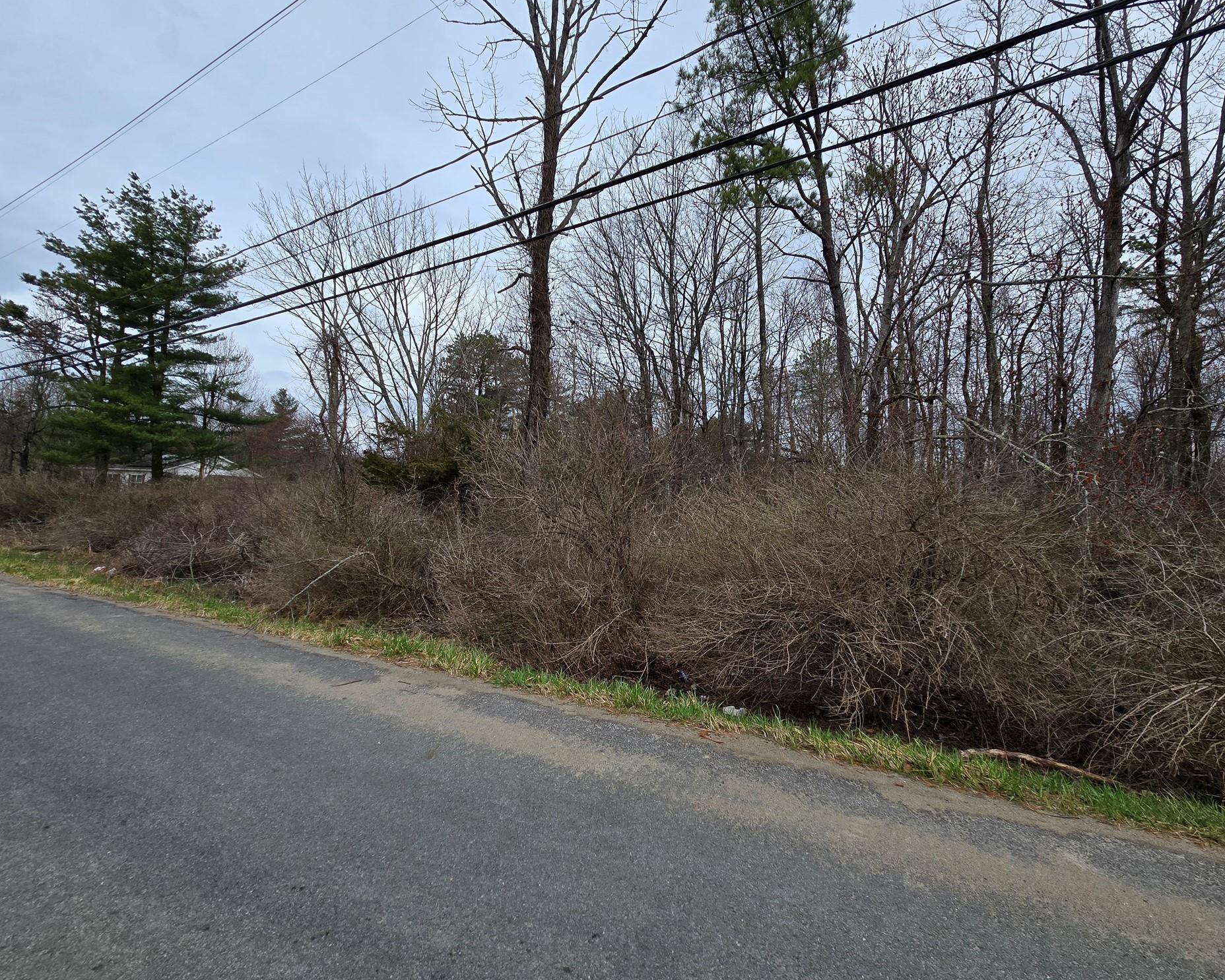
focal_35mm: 14
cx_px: 623
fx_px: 508
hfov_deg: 100.7
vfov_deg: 88.0
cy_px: 484
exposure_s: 1/1093
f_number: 2.2
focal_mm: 2.2
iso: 50
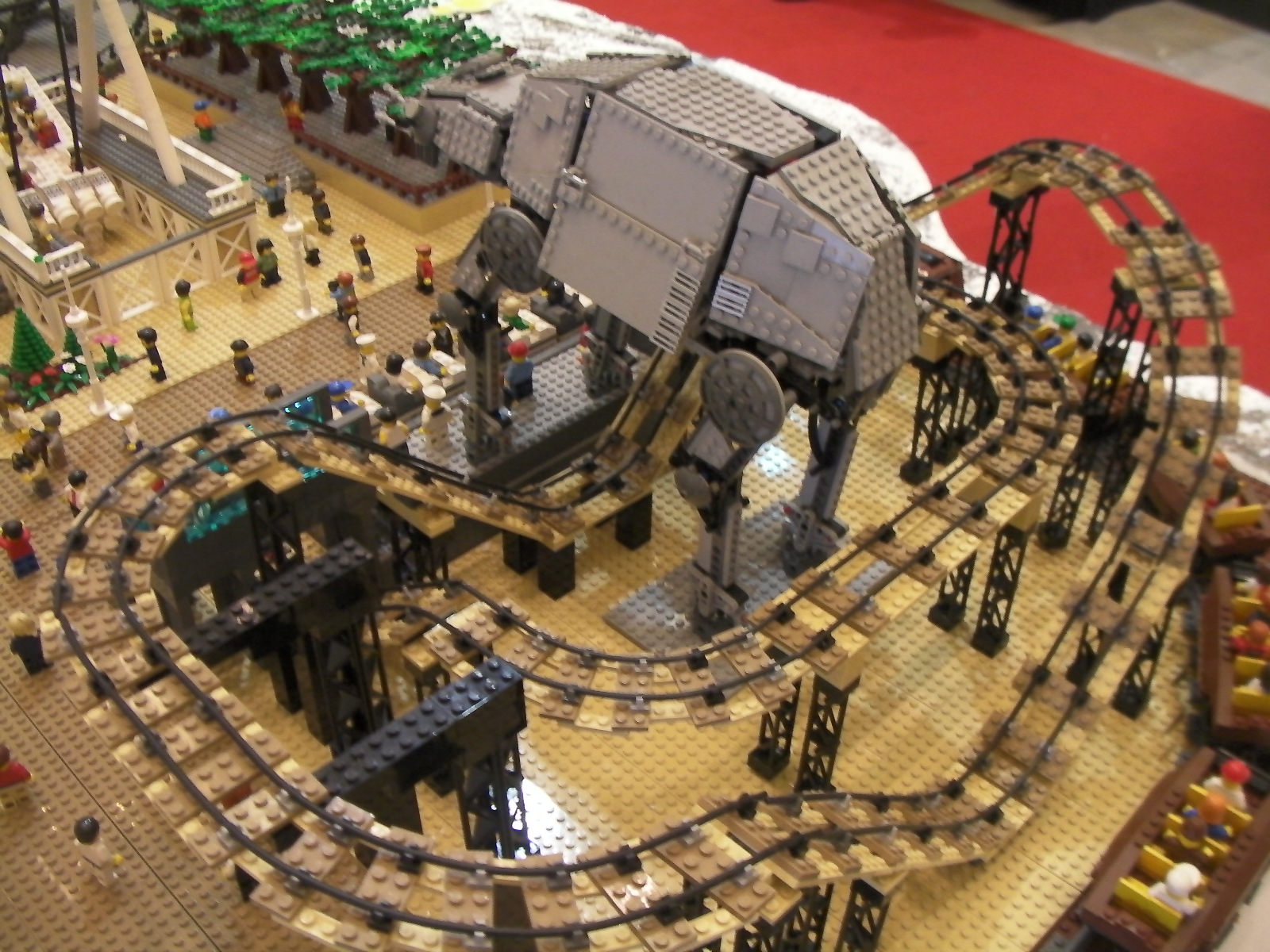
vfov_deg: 37.7
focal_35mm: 38
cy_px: 476
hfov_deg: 49.0
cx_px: 635
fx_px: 1394
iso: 200
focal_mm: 6.3
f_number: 3.5
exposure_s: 1/7.9
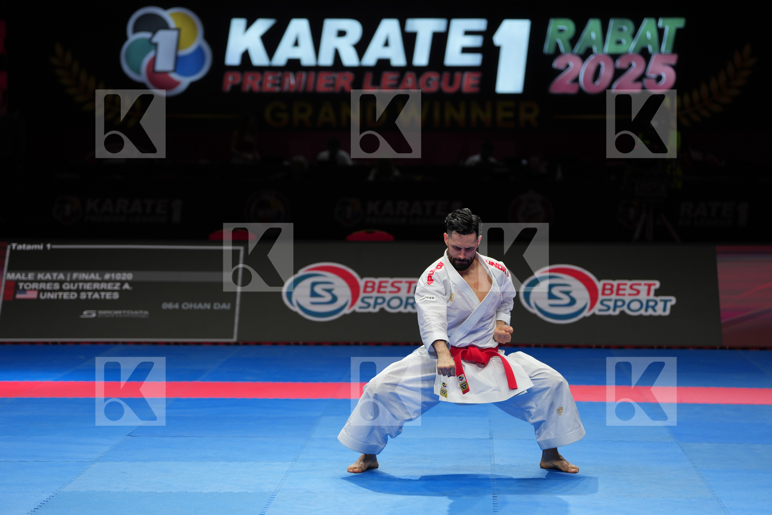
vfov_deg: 13.4
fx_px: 2187
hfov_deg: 20.0
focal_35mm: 102
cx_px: 386
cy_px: 258
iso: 250
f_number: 2.8
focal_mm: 102
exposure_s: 1/500
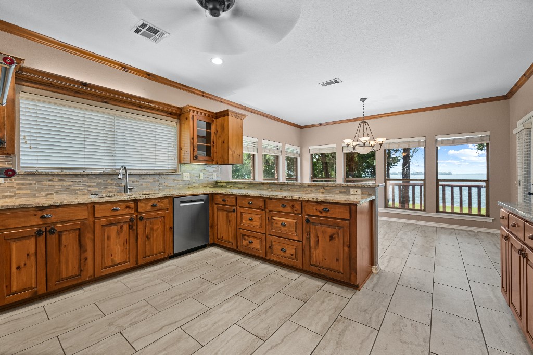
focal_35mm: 14
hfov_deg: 104.2
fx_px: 207
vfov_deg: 81.2
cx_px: 266
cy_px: 178
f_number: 8
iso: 400
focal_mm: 14
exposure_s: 1/10
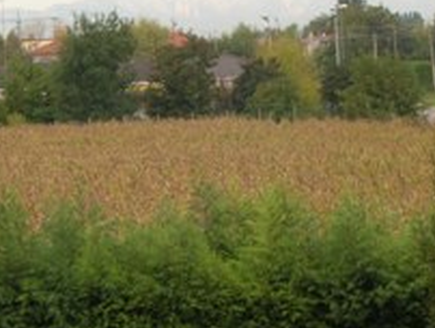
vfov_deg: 6.6
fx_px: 2843
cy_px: 91
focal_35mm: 226
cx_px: 222
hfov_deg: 8.7
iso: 50
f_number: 8.2
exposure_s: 1/47.5
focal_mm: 17.1
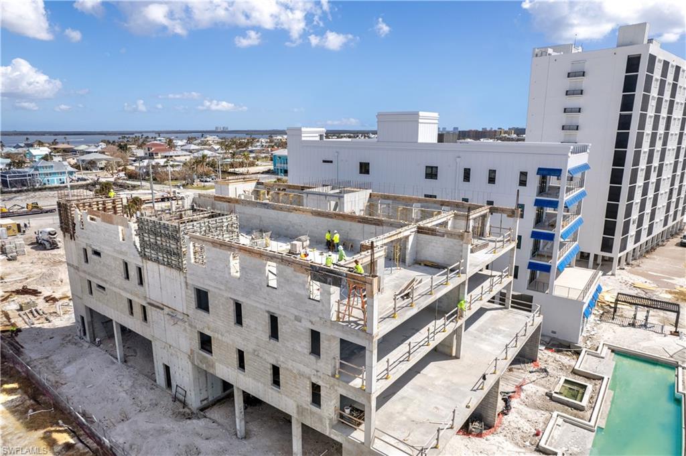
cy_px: 228
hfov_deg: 78.6
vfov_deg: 57.1
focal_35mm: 22
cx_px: 343
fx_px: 419
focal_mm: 8.38
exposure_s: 1/500
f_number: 2.8
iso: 100
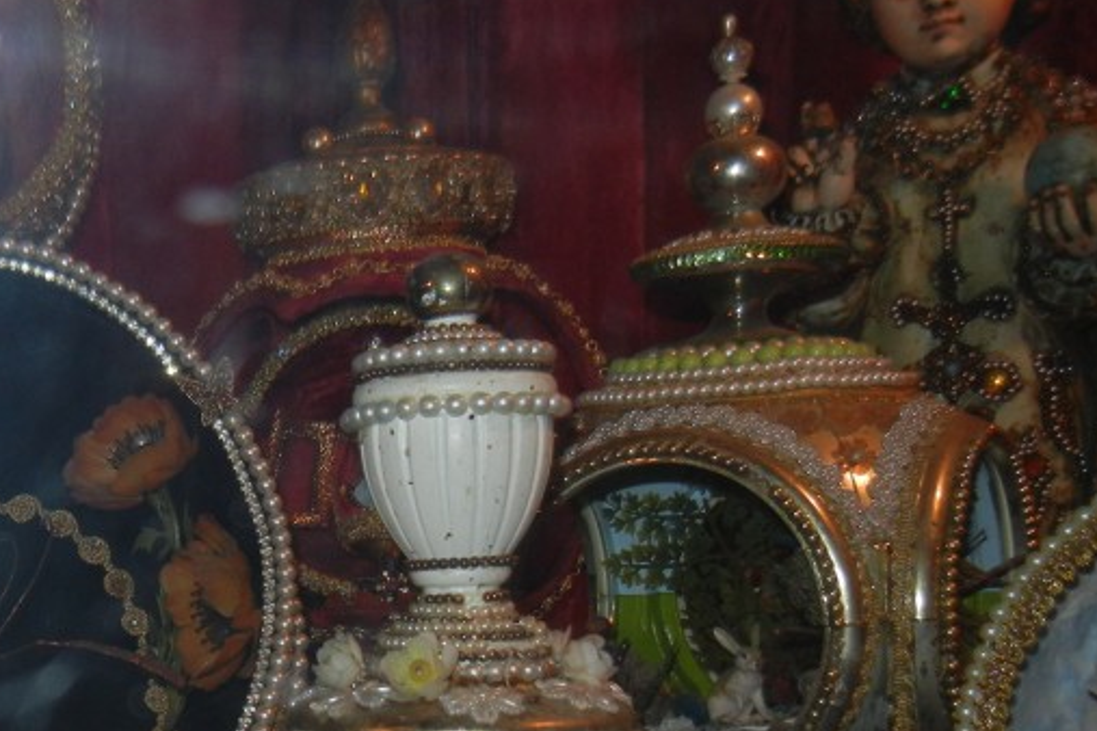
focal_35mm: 63
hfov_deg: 30.5
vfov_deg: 21.1
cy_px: 662
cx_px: 104
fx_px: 1920
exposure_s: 1/30
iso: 200
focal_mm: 5.4
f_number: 3.5
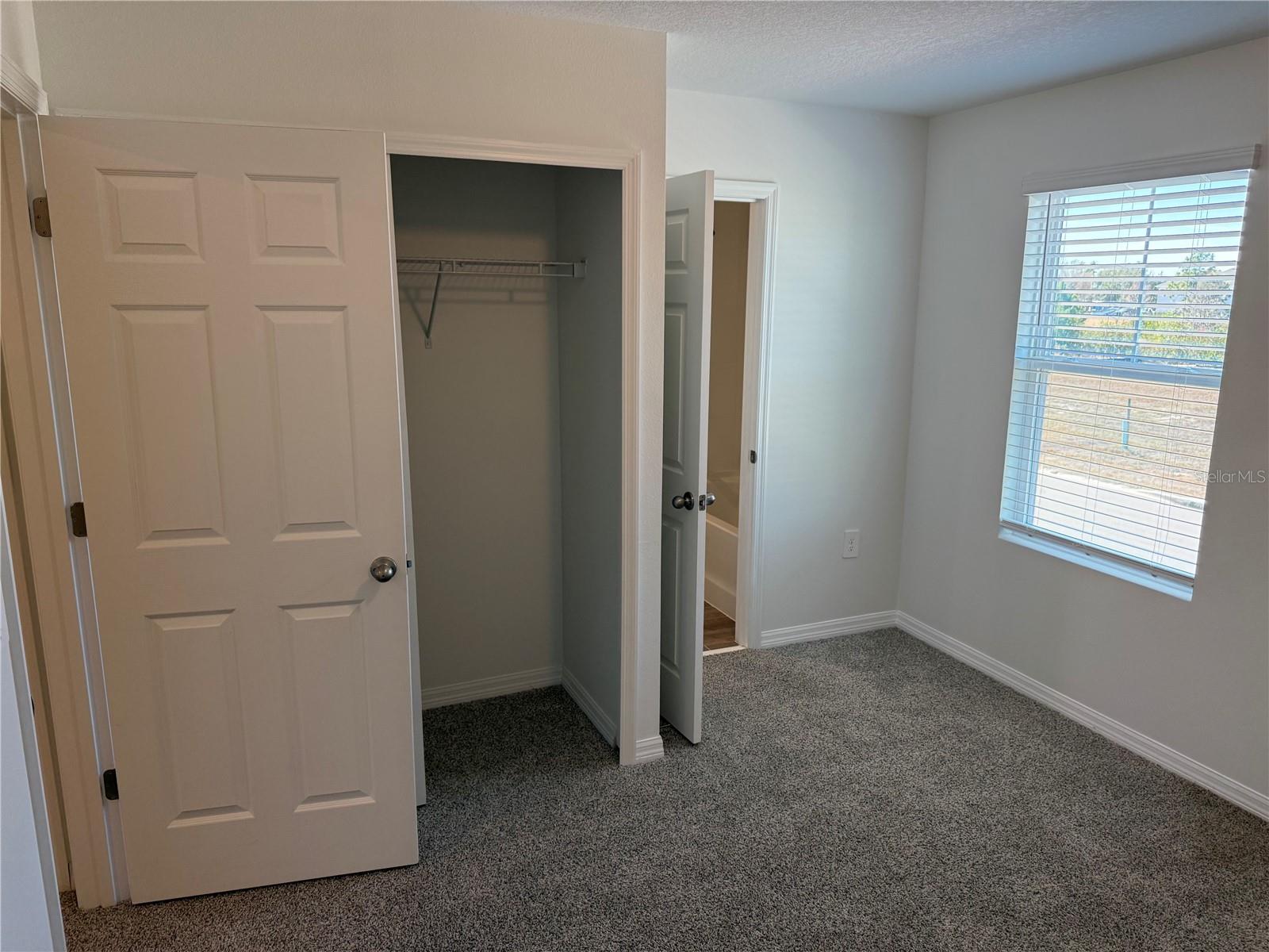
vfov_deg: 56.8
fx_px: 880
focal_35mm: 24
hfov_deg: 71.6
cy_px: 476
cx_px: 634
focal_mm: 6.76
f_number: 1.78
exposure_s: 1/227
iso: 200
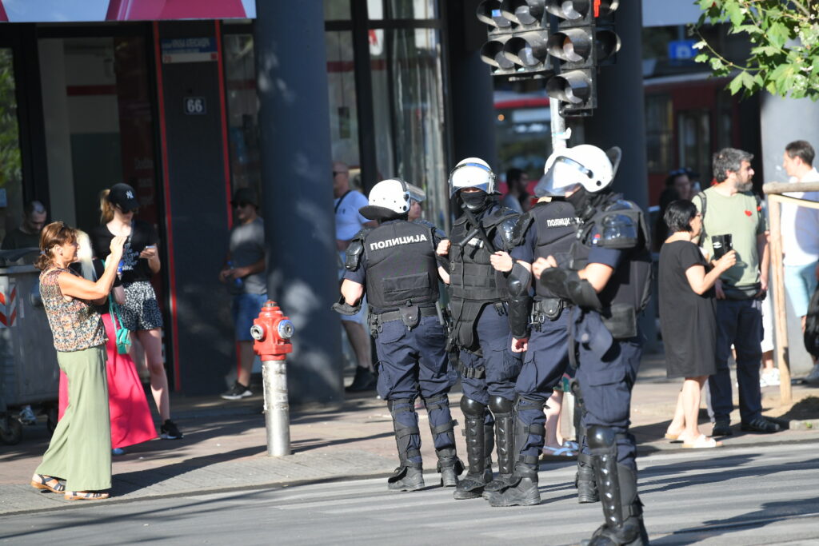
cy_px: 273
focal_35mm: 200
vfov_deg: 6.9
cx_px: 410
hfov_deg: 10.3
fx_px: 4550
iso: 500
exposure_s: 1/1600
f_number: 4
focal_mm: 200
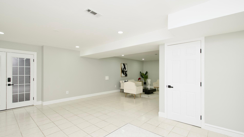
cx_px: 121
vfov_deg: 67.1
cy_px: 69
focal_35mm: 16
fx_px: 104
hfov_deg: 99.4
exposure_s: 1/60
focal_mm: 10
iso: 320
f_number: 7.1
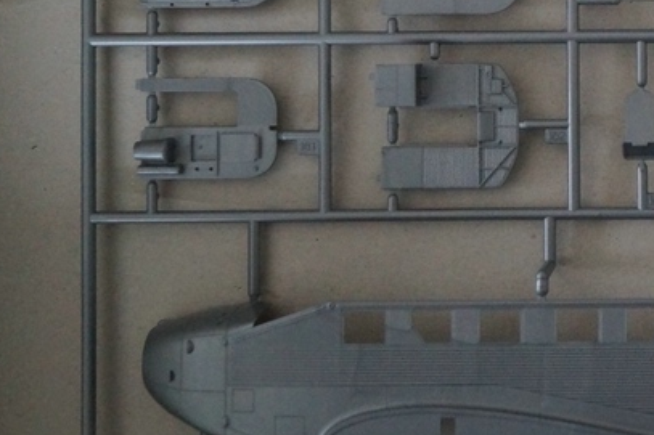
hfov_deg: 23.4
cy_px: 39
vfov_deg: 16.6
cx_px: 730
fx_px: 1471
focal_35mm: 81
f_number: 4
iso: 3200
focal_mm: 22
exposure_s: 1/125
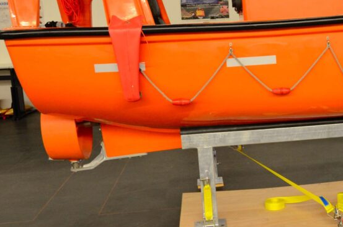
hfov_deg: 37.2
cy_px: 87
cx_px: 307
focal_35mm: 50
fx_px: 475
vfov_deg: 26.8
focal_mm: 18
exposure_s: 1/30
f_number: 8
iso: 1250
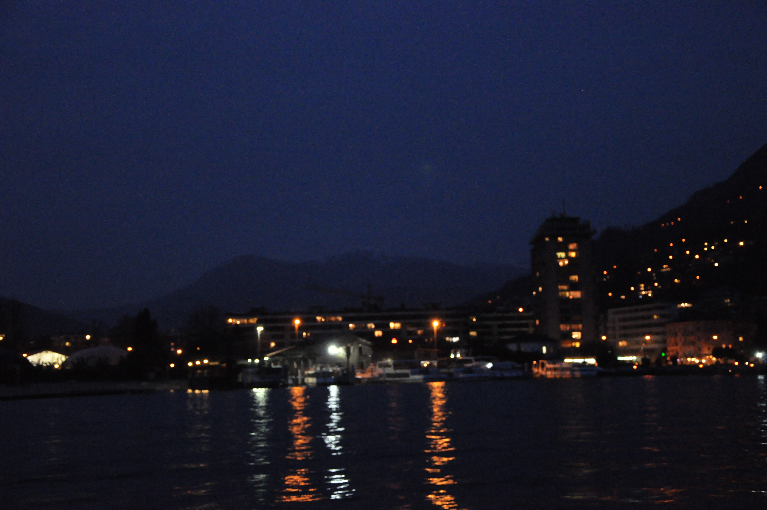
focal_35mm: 51
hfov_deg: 38.9
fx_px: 1085
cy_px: 255
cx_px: 384
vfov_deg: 26.4
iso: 2000
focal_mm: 34
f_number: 4.2
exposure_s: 1/25
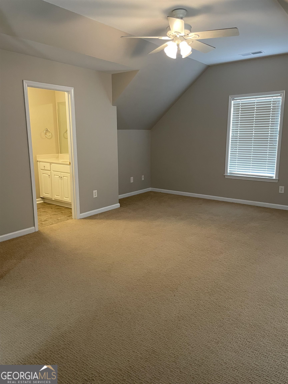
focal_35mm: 26
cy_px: 192
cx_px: 144
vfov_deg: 67.3
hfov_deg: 53.1
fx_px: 288
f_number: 1.6
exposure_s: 1/60
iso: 250
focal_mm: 4.2
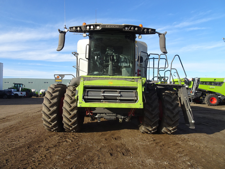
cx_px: 112
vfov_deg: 56.8
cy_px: 84
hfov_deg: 71.6
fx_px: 156
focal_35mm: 24
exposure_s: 1/500
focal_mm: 4.1
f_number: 3.5
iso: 80
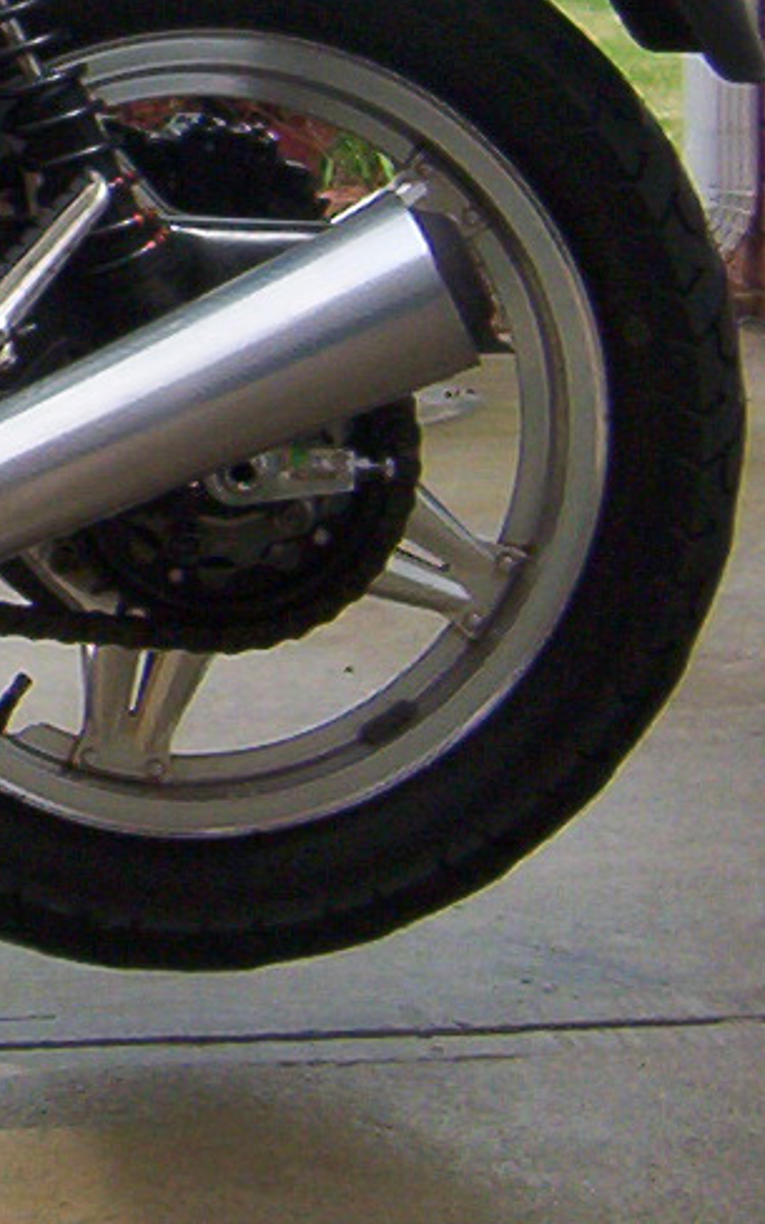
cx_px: -890
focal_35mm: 128
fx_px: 4270
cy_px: 120
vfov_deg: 16.1
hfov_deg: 9.4
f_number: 5.24
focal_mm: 5.54
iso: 100
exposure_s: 1/390
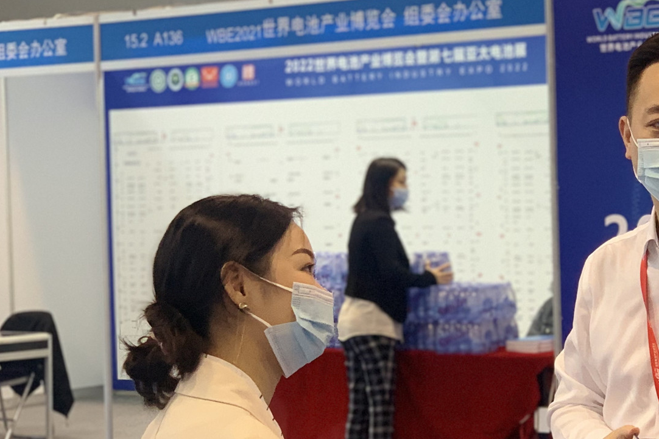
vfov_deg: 12.0
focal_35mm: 114
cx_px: 472
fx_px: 2086
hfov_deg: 17.9
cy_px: 256
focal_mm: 6
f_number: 2.4
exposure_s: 1/50
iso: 160
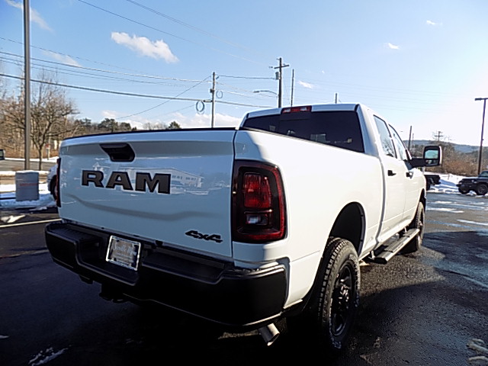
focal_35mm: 23
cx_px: 244
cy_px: 183
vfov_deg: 58.9
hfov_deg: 73.9
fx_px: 324
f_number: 3.1
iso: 80
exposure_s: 1/640
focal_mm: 4
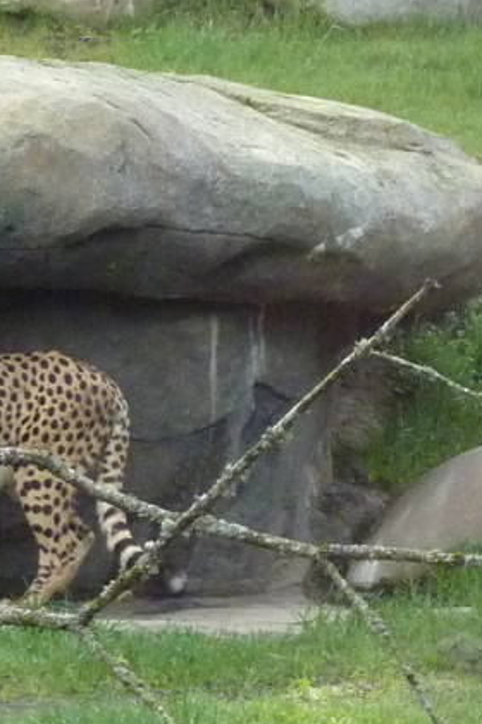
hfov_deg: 4.7
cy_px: 924
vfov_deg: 7.2
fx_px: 5723
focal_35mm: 285
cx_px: -802
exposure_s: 1/320
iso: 400
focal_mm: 11.9
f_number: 4.1
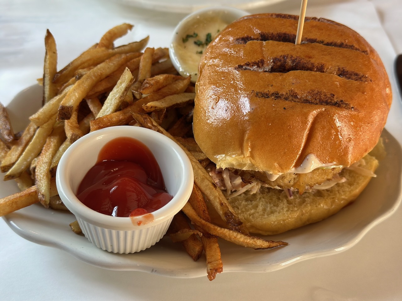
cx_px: 201
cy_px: 150
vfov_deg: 30.3
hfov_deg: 39.7
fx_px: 557
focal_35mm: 48
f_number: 1.78
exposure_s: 1/60
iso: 100
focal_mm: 6.86
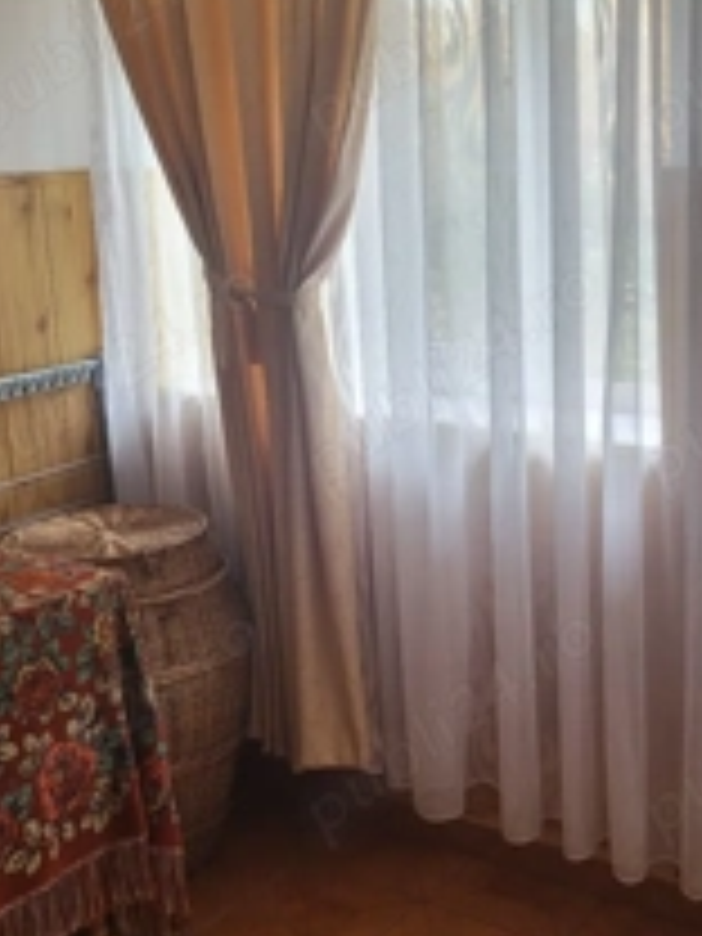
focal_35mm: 50
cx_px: 562
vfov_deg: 38.2
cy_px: 436
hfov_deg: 28.5
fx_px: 1352
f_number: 1.8
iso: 80
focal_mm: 5.4
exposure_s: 1/101
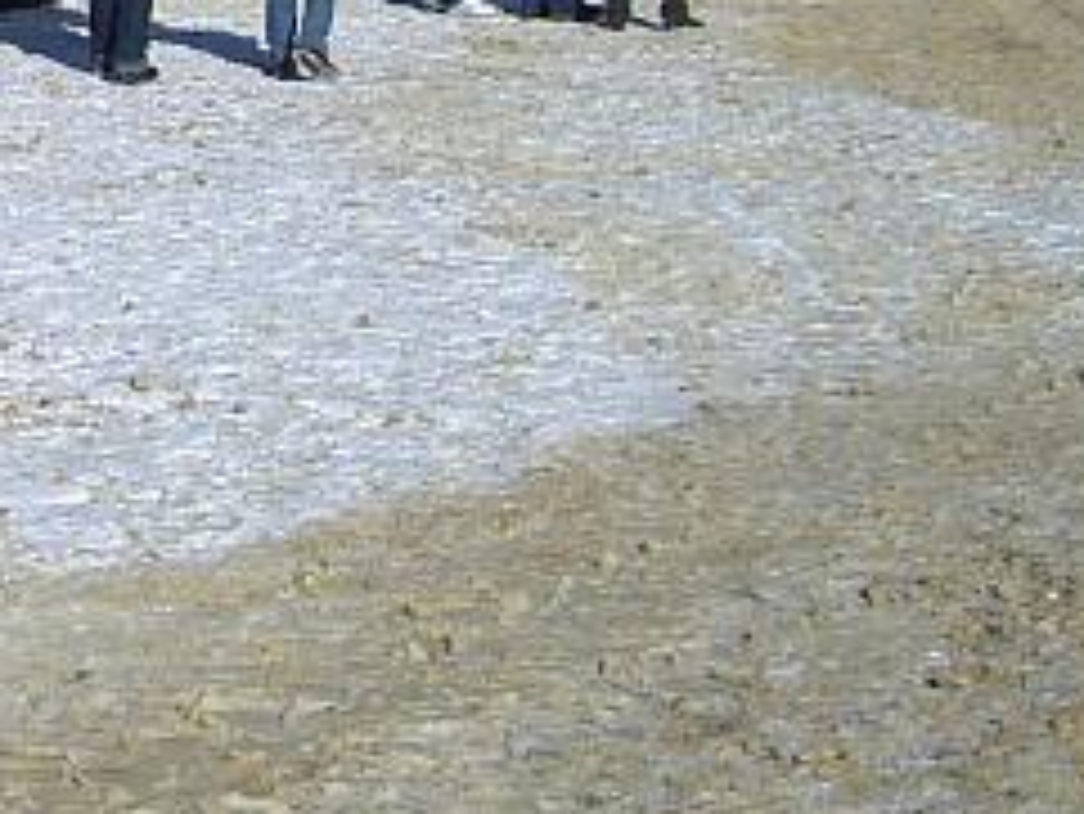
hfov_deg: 15.1
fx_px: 3948
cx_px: -220
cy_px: -54
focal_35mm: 126
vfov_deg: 11.6
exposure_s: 1/640
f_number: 5.6
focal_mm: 7.9
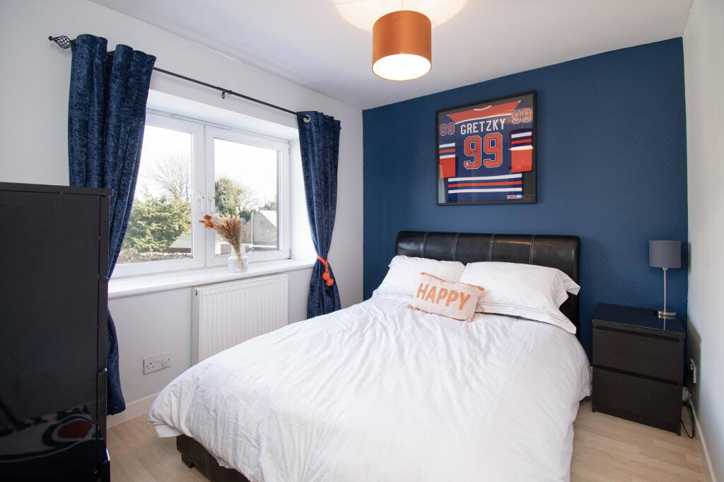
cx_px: 362
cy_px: 241
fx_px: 302
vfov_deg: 77.3
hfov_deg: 100.4
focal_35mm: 15
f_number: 8
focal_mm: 10
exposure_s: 1/15
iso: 320
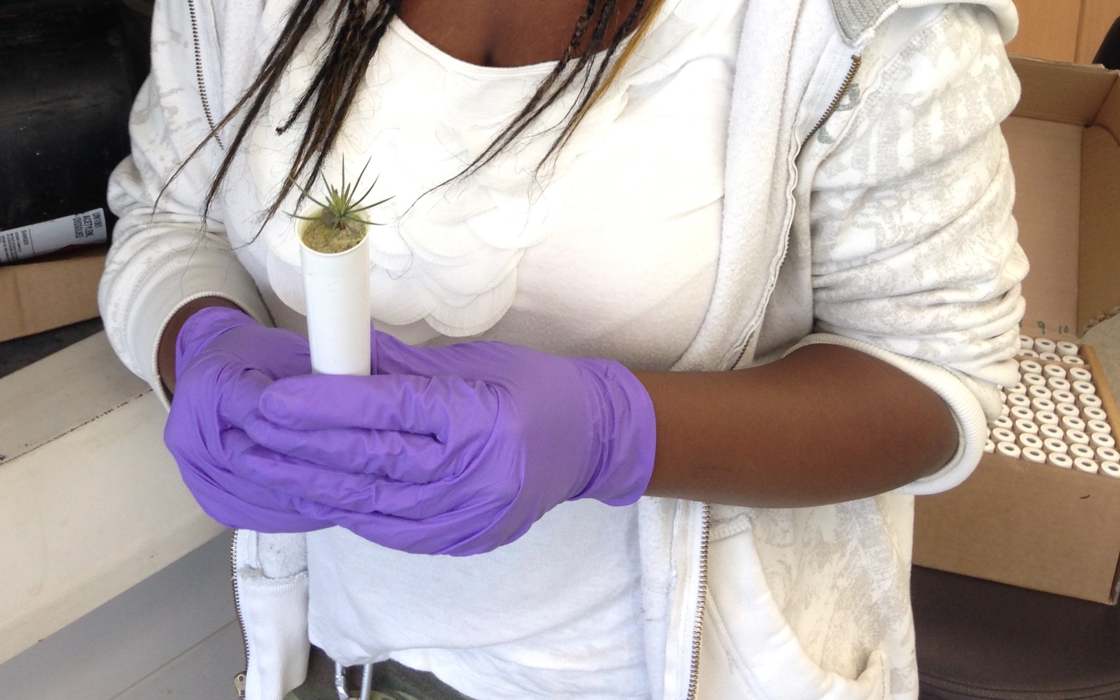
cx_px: 517
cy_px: -94
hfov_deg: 39.5
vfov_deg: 23.6
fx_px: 1557
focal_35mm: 51
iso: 64
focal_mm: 4.12
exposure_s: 1/20
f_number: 2.4
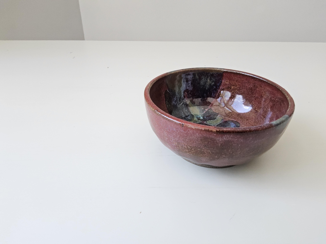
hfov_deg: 73.9
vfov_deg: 58.9
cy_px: 122
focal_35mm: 23
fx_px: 217
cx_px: 163
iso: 320
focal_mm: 3.08
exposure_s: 1/120
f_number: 2
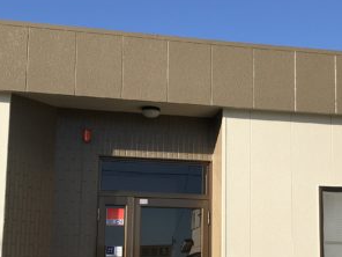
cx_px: 207
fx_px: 672
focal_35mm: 68
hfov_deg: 28.5
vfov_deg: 21.5
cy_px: 188
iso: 20
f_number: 1.8
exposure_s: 1/2660
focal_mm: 3.99
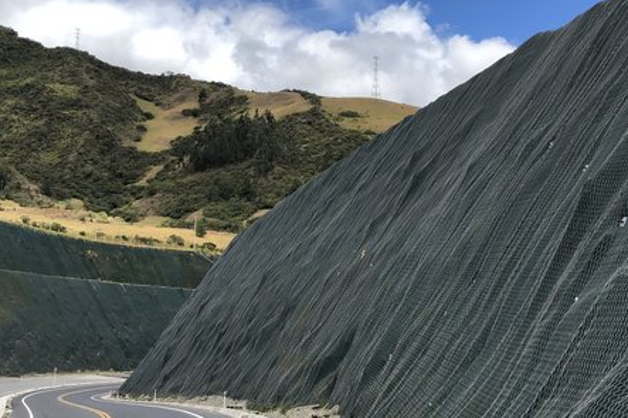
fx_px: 872
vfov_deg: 26.9
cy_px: 167
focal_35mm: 50
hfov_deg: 39.6
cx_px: 349
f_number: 1.8
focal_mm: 4
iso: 20
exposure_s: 1/1946
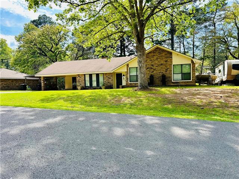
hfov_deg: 67.3
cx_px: 120
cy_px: 90
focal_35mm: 26
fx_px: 180
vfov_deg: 53.1
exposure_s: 1/1531
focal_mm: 5.7
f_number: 1.5
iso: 50
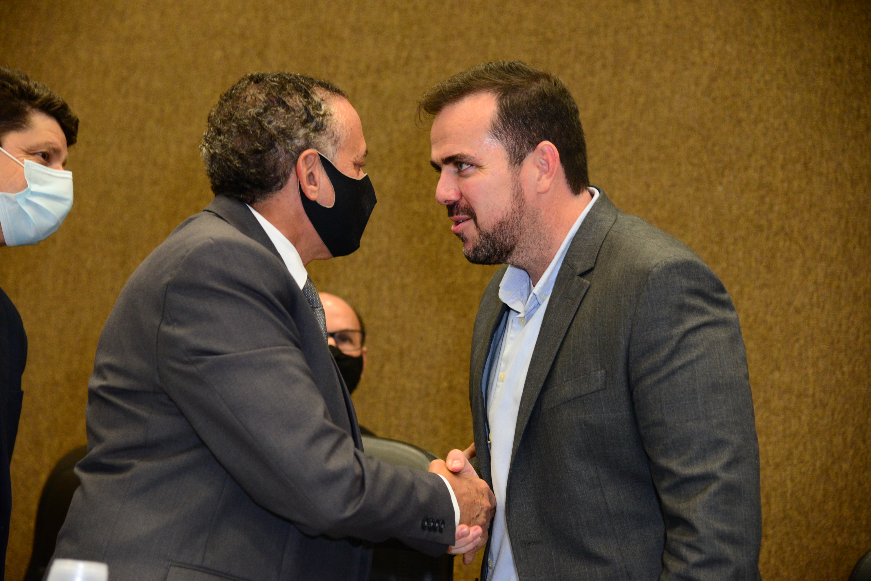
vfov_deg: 16.1
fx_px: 2057
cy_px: 290
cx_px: 436
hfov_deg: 23.9
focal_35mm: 85
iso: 3200
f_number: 4
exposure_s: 1/125
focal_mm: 85
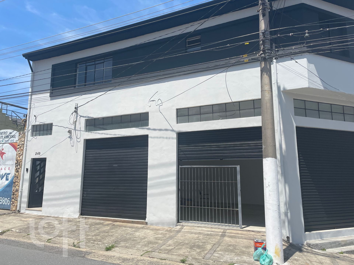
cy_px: 132
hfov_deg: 67.3
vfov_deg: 53.1
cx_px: 177
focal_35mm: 26
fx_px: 266
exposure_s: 1/4132
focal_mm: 4.2
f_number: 1.6
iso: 32
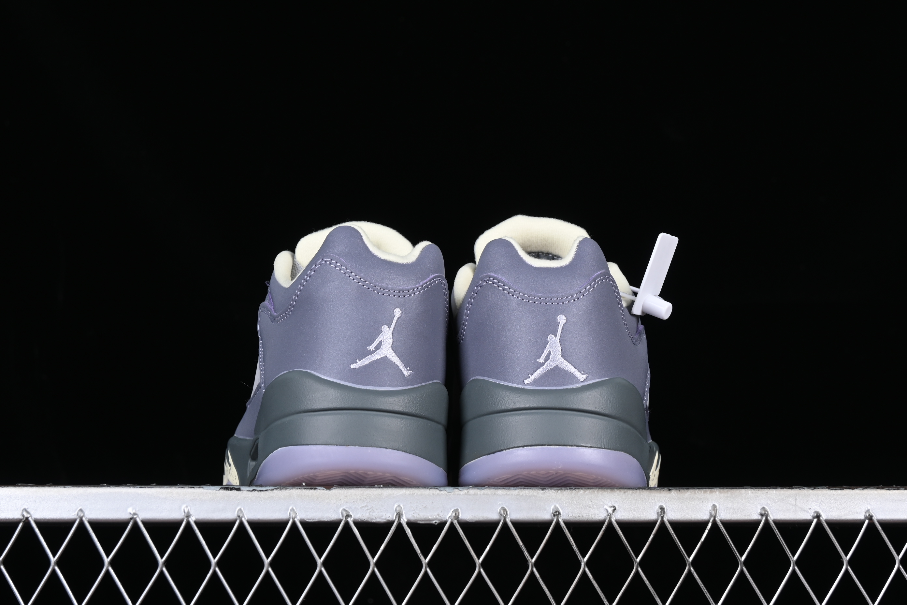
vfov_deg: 18.2
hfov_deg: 27.0
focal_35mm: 75
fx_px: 1889
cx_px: 454
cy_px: 302
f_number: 8
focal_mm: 50
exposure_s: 1/80
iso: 160
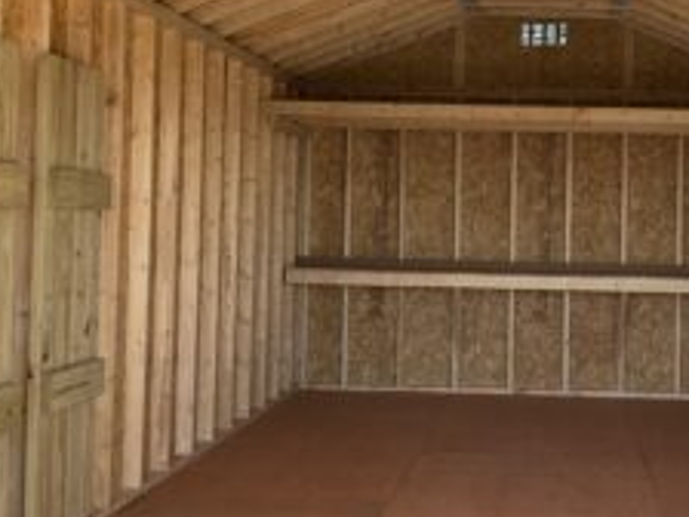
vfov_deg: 22.2
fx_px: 1314
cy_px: 205
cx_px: 541
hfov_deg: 28.8
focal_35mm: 66
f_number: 1.8
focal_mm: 3
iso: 16
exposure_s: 1/217
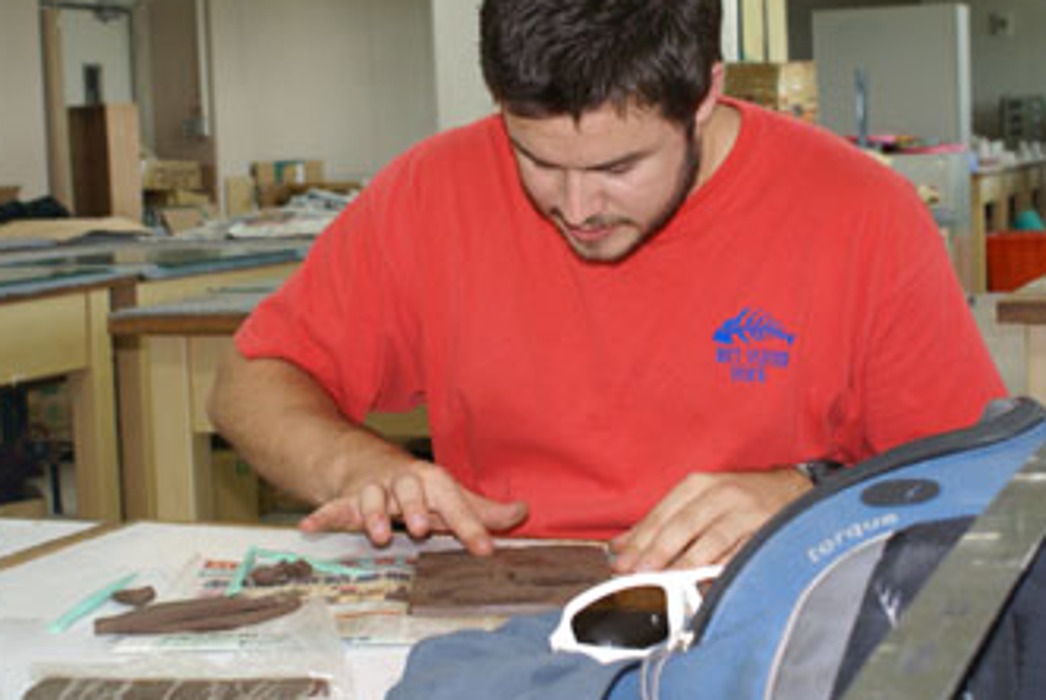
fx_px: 1774
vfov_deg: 22.3
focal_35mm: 61
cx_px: 589
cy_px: 282
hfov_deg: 32.8
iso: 400
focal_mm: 30
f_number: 5.6
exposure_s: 1/60
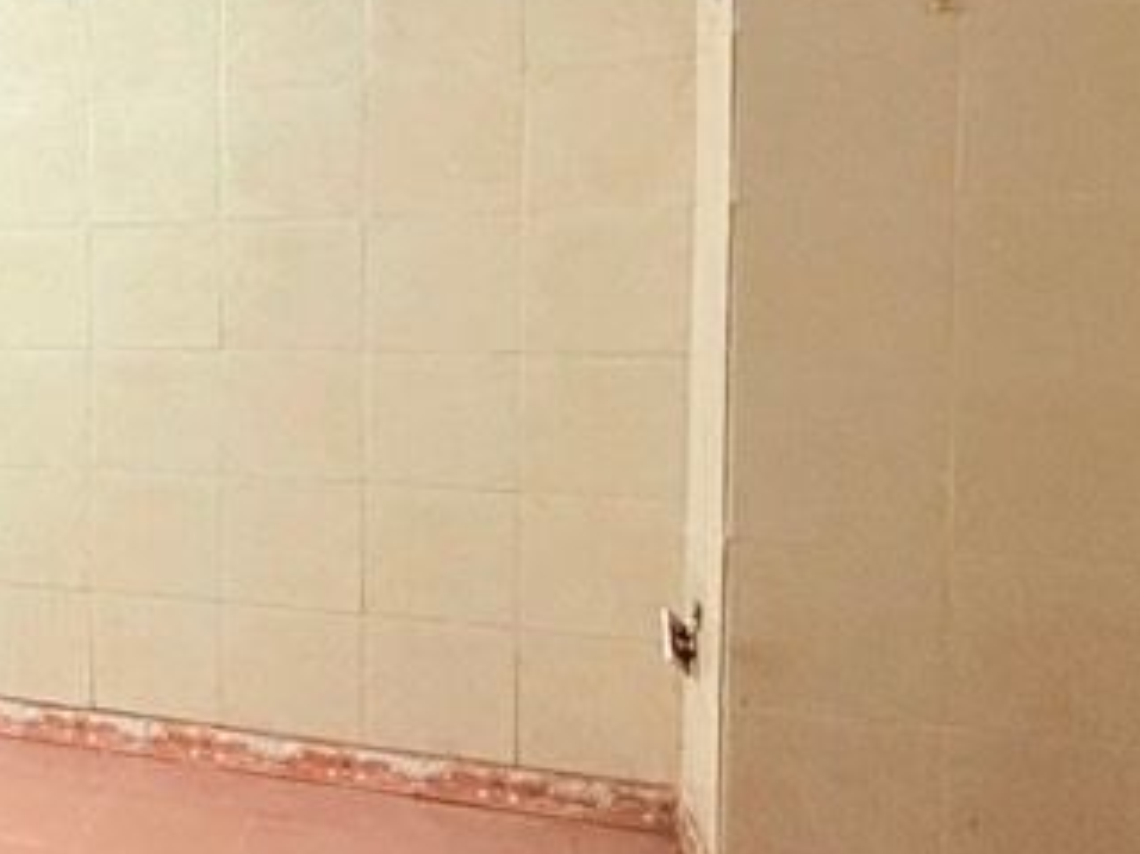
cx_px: -361
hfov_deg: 31.7
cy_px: 350
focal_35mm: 45
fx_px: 1481
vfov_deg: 32.1
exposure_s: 1/50
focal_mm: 2.22
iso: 1000
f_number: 2.2
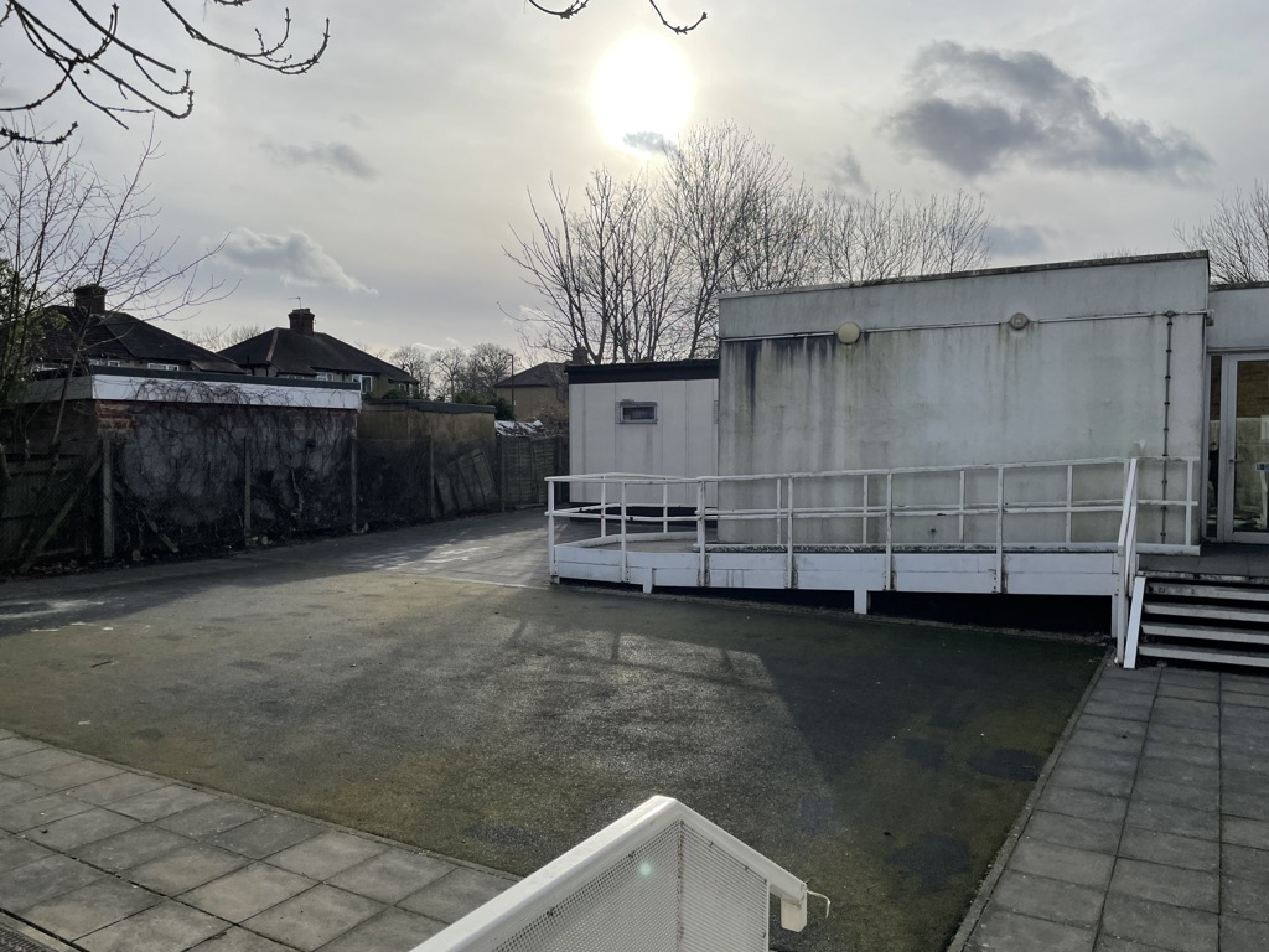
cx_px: 634
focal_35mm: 26
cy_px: 476
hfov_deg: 67.3
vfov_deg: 53.1
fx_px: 953
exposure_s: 1/4132
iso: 32
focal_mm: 4.2
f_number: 1.6
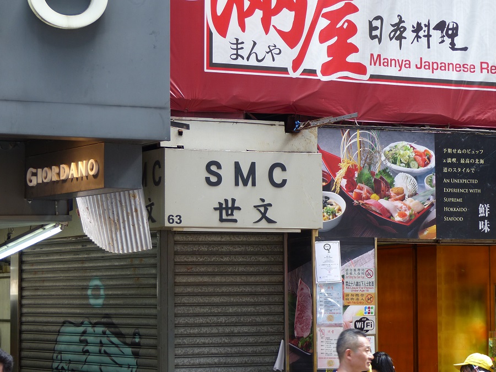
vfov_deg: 10.6
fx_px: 2006
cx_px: 248
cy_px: 186
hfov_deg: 14.1
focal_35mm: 140
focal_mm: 25.2
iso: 100
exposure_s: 1/80
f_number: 2.8
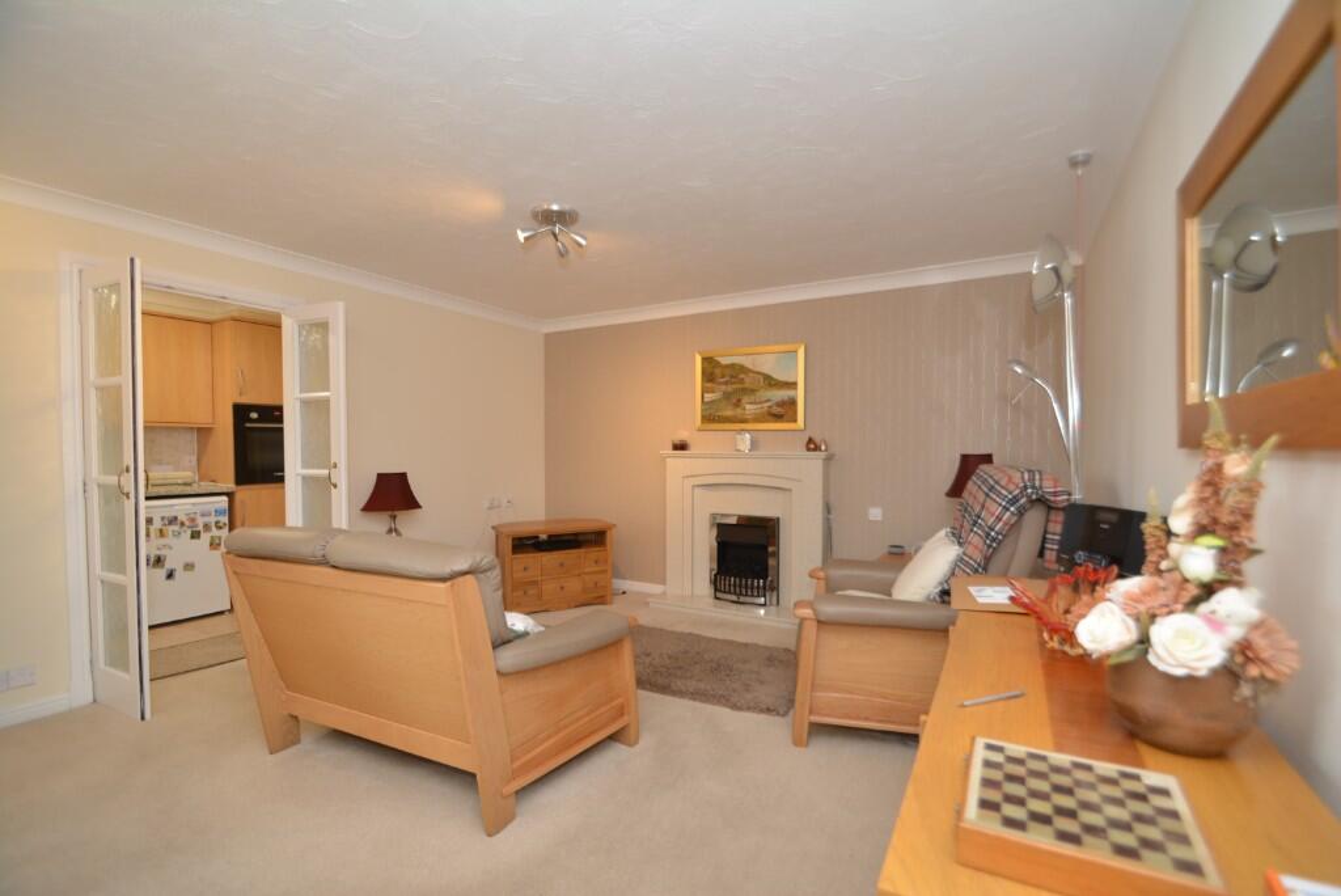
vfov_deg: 77.4
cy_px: 448
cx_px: 670
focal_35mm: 15
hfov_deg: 100.4
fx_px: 559
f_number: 3.5
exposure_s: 1/15
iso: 100
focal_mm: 10
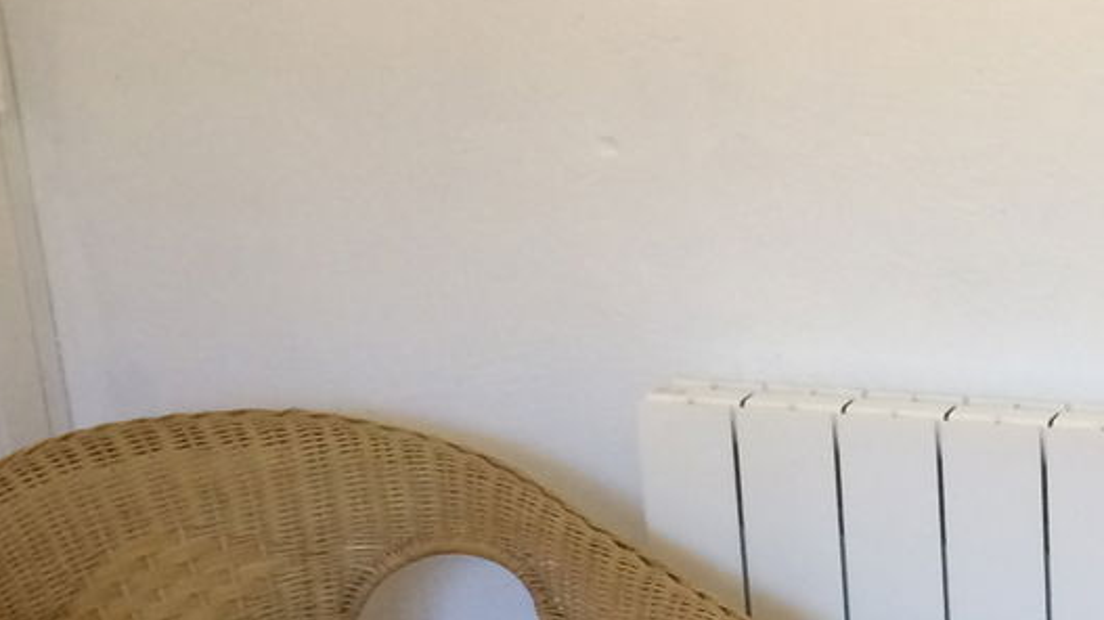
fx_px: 2809
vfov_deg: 12.3
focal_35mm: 96
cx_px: 1255
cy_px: 739
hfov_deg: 21.0
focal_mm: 4.15
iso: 125
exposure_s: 1/33
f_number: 2.2
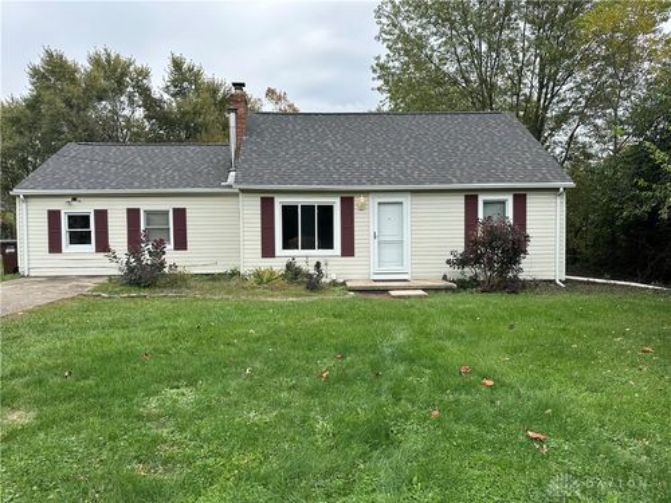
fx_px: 465
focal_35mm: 24
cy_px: 252
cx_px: 336
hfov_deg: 71.6
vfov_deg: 56.8
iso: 80
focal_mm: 6.86
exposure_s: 1/1393
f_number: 1.78
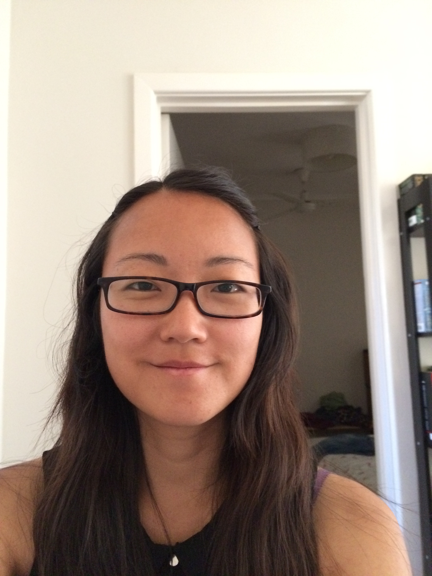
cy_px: 288
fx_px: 483
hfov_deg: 48.2
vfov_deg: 61.7
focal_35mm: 29
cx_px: 216
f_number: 2.2
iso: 400
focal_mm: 4.15
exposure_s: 1/15
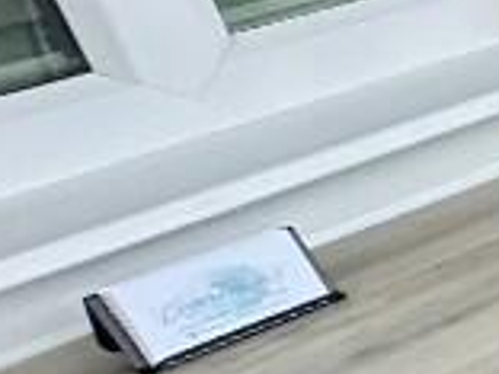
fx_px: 1326
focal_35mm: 92
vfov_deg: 16.0
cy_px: 77
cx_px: 1619
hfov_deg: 10.5
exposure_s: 1/77
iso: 320
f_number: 2.2
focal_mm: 2.22
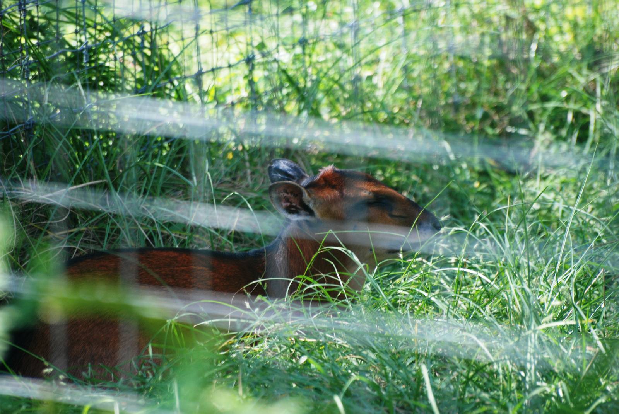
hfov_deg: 4.6
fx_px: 7747
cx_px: 310
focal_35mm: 450
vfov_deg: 3.1
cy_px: 207
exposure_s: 1/200
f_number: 5.6
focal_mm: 300
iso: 400
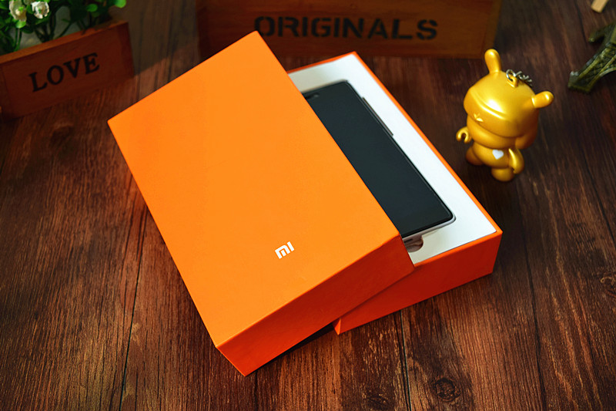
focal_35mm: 54
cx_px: 308
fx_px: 924
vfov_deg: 25.0
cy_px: 206
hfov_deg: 36.9
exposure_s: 1/80
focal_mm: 36
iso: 280
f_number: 5.6
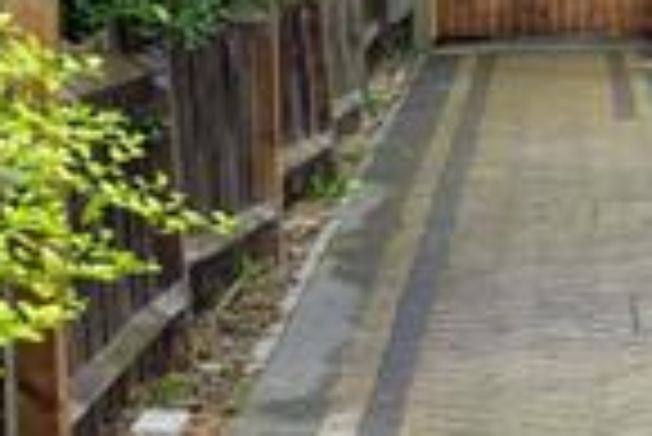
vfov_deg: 12.7
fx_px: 1922
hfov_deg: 11.3
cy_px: -27
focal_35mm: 106
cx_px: 1960
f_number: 9
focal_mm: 10
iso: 400
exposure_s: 1/320
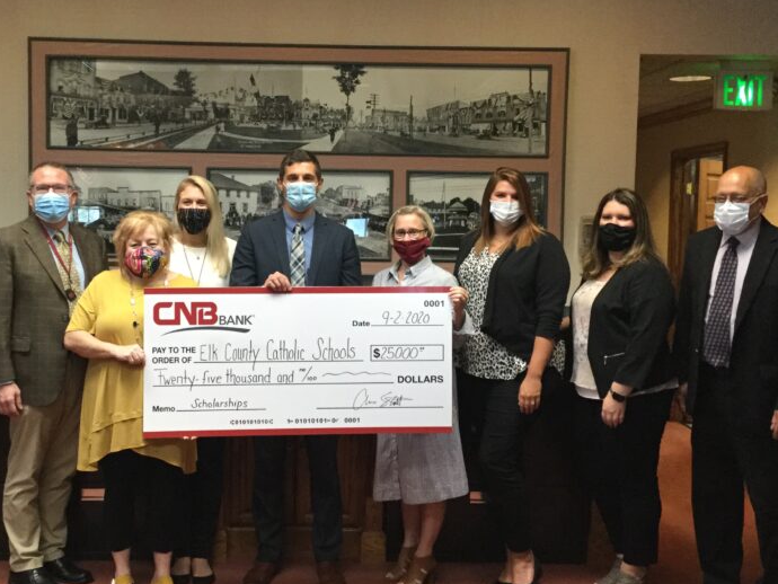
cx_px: 336
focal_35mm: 46
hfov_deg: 41.1
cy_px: 280
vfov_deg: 31.5
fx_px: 1034
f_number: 2.4
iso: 160
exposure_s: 1/30
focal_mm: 3.3
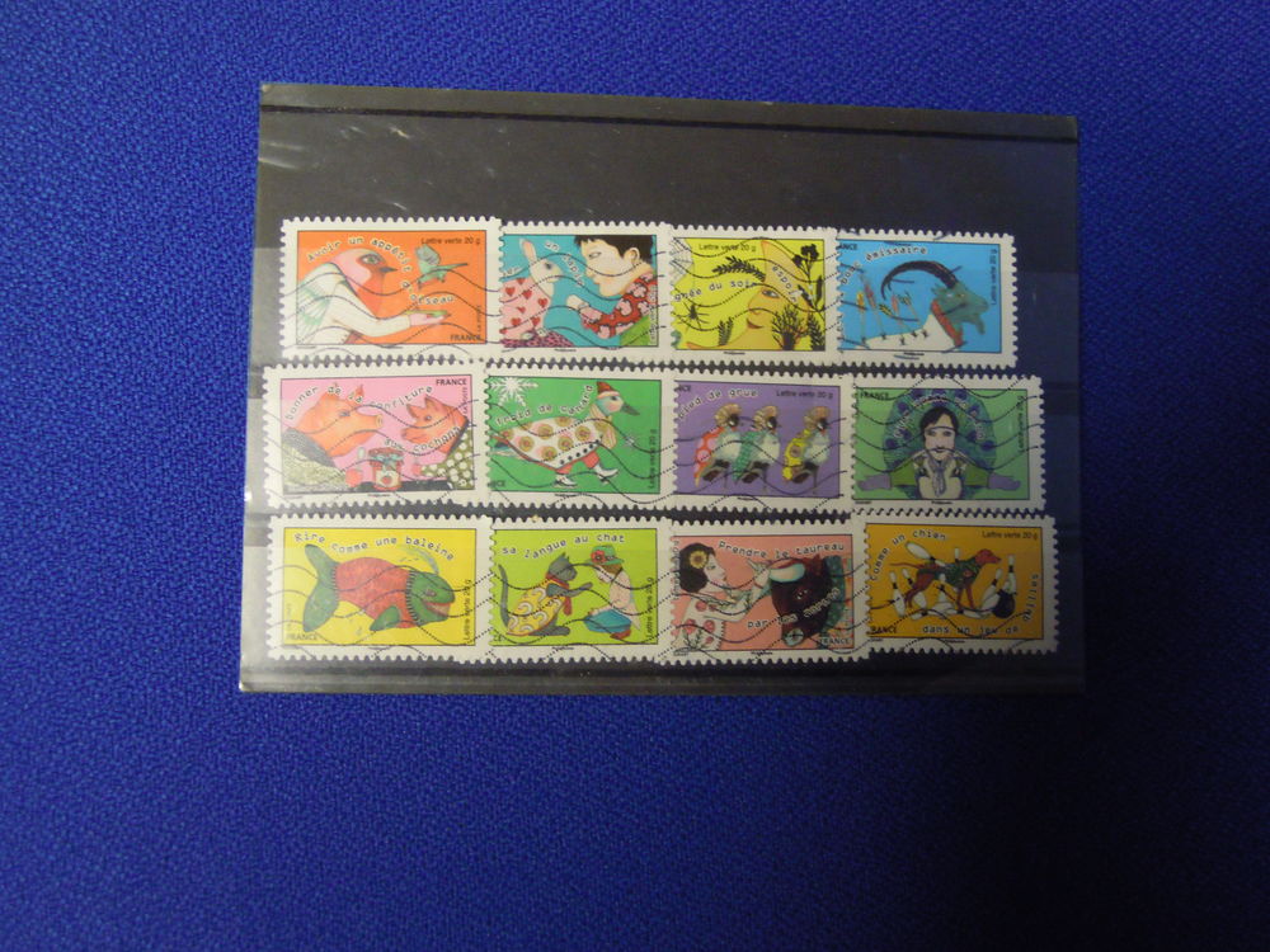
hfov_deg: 56.8
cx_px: 635
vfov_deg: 44.2
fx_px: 1174
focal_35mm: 32
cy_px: 476
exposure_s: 1/30
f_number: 2.8
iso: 400
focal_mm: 5.7
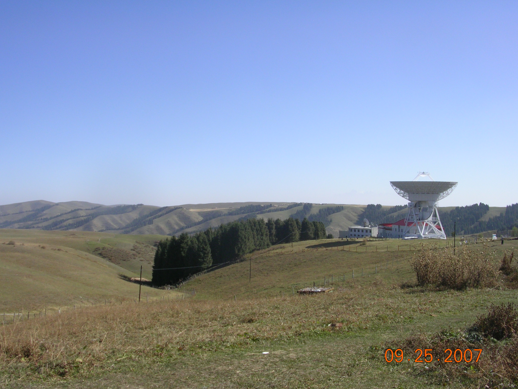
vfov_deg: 36.8
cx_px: 253
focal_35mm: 39
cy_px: 198
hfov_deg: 47.9
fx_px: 584
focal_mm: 5.8
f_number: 5.6
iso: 50
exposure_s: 1/330
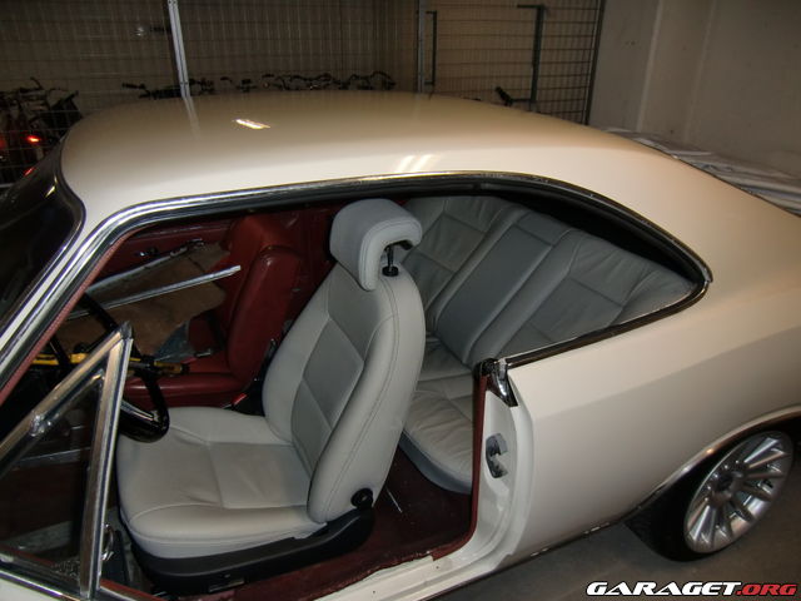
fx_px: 555
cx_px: 400
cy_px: 300
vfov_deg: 56.8
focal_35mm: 24
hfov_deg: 71.6
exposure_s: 1/60
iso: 125
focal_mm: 4.3
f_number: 3.2
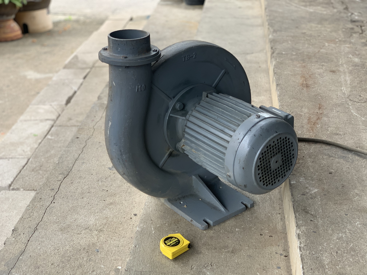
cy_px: 138
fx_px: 551
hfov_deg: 36.8
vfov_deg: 28.0
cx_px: 184
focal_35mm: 52
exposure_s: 1/122
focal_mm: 6
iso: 40
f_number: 2.4
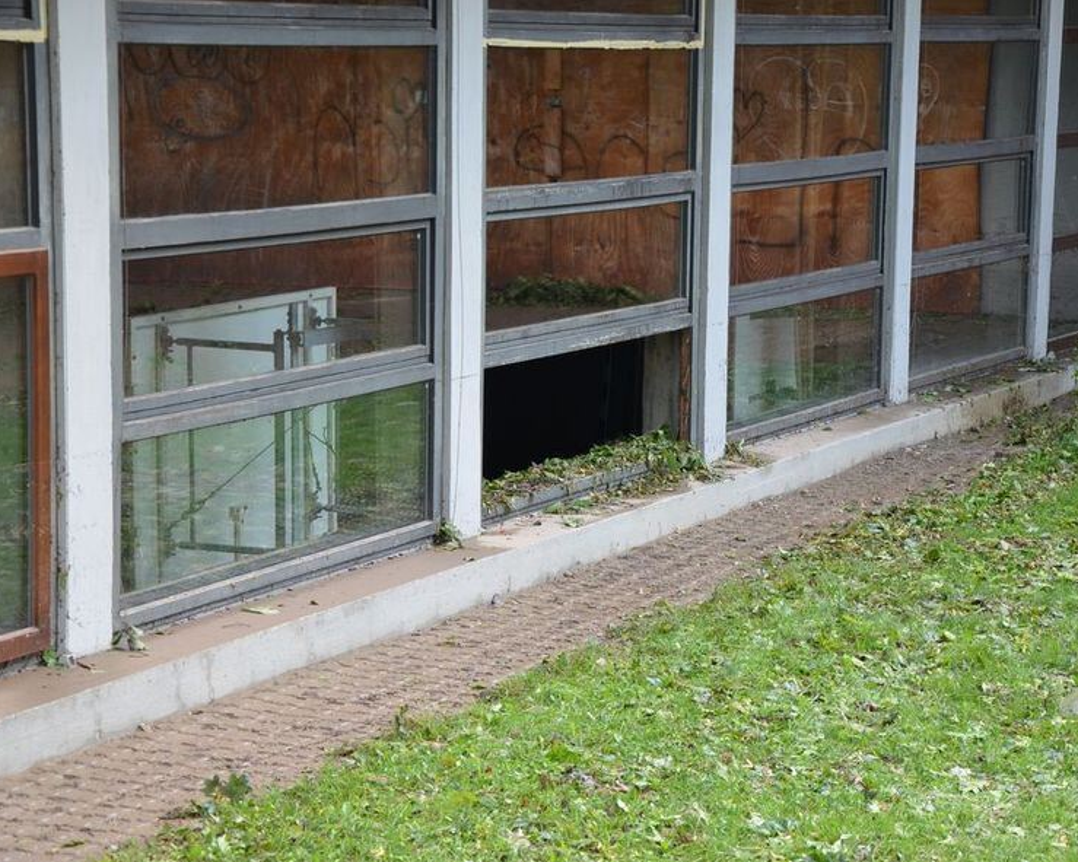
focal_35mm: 106
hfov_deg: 18.1
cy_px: 431
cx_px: 624
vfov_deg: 14.5
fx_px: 3381
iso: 400
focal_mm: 62
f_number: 5.6
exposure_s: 1/125
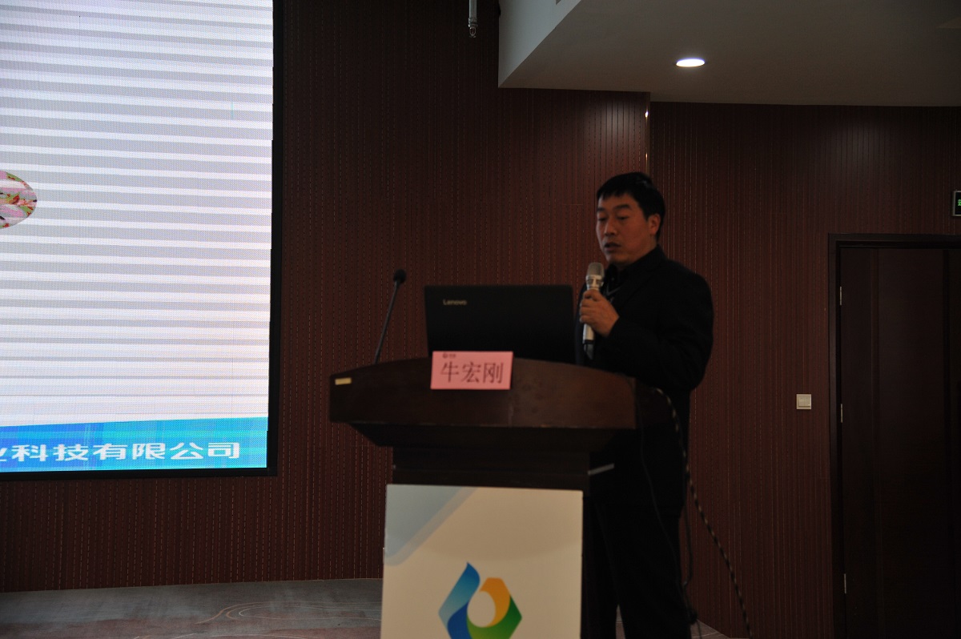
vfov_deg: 25.9
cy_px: 320
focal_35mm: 52
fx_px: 1387
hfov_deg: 38.2
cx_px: 480
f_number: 4
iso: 640
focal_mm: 52
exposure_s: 1/320
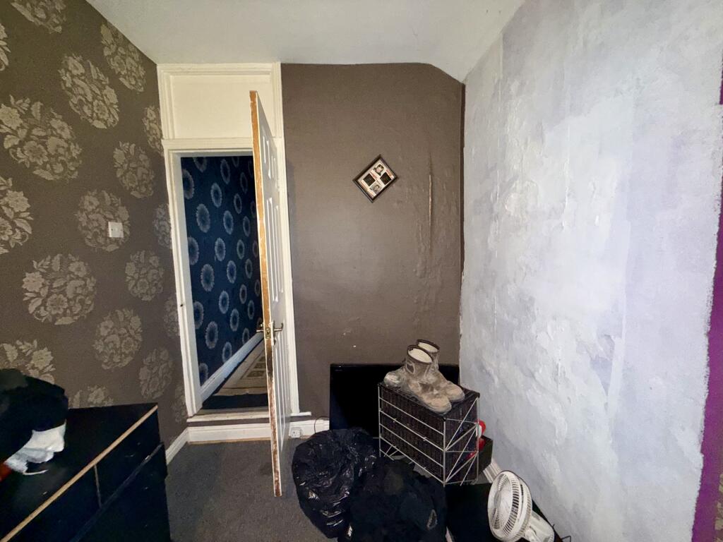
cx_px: 362
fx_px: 292
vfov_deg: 85.7
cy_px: 271
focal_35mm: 14
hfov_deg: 102.1
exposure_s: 1/25
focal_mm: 2.22
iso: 320
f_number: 2.2
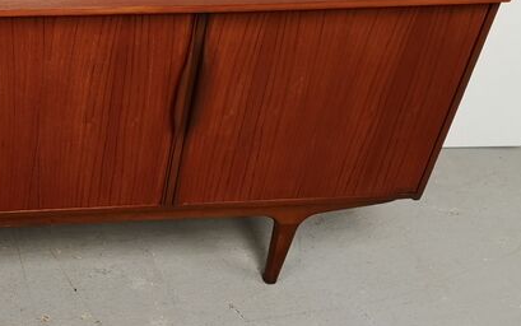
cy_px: 39
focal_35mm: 56
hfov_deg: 33.7
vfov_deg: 22.7
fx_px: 795
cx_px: 20
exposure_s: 1/50
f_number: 1.8
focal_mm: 3.95
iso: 100
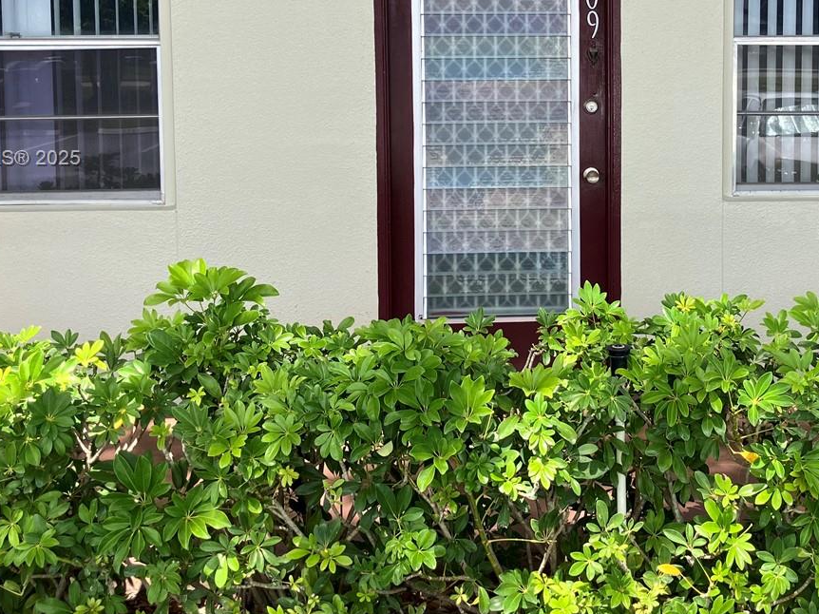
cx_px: 537
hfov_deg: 36.5
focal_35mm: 52
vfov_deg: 27.7
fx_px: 1230
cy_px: 160
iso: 32
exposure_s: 1/450
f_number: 1.8
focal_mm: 3.99
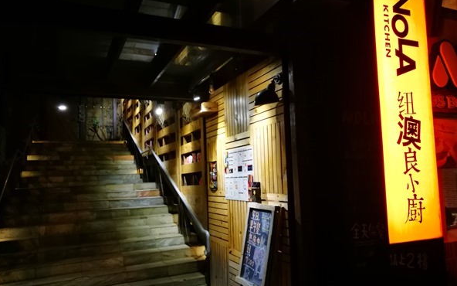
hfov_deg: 64.6
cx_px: 226
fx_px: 361
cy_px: 145
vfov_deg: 43.1
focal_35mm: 29
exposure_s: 1/20
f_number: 2.2
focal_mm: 4.5
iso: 500
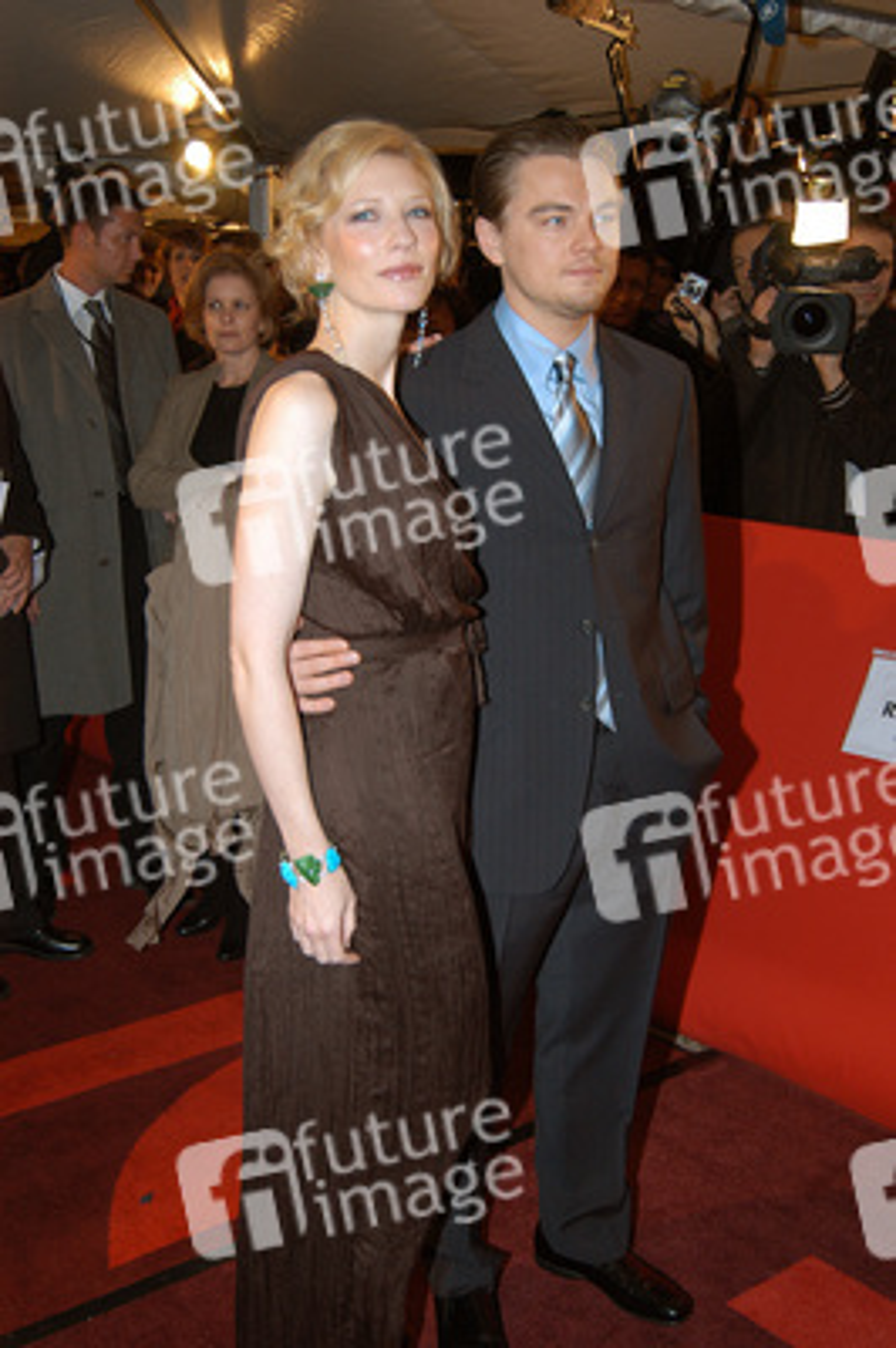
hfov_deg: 31.8
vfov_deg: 46.4
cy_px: 674
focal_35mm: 42
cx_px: 448
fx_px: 1571
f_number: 4.5
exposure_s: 1/125
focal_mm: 28
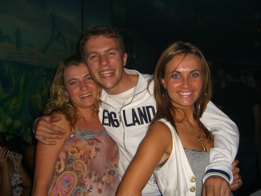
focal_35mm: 38
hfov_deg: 49.0
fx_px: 287
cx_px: 130
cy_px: 98
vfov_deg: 37.7
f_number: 2.8
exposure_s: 1/60
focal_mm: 7.9
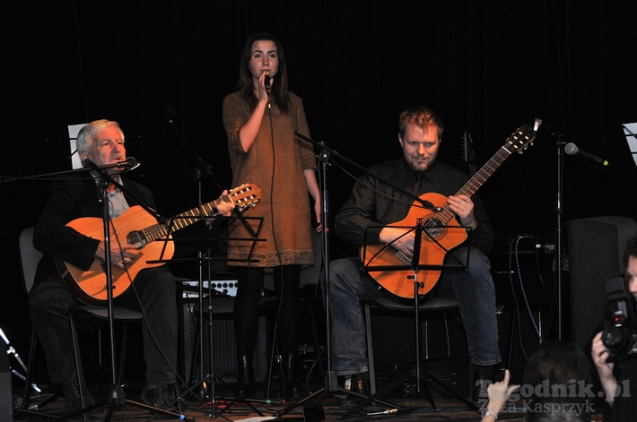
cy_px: 211
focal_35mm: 135
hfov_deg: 15.2
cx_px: 318
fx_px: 2385
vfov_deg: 10.1
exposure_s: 1/80
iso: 640
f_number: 4.5
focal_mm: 90
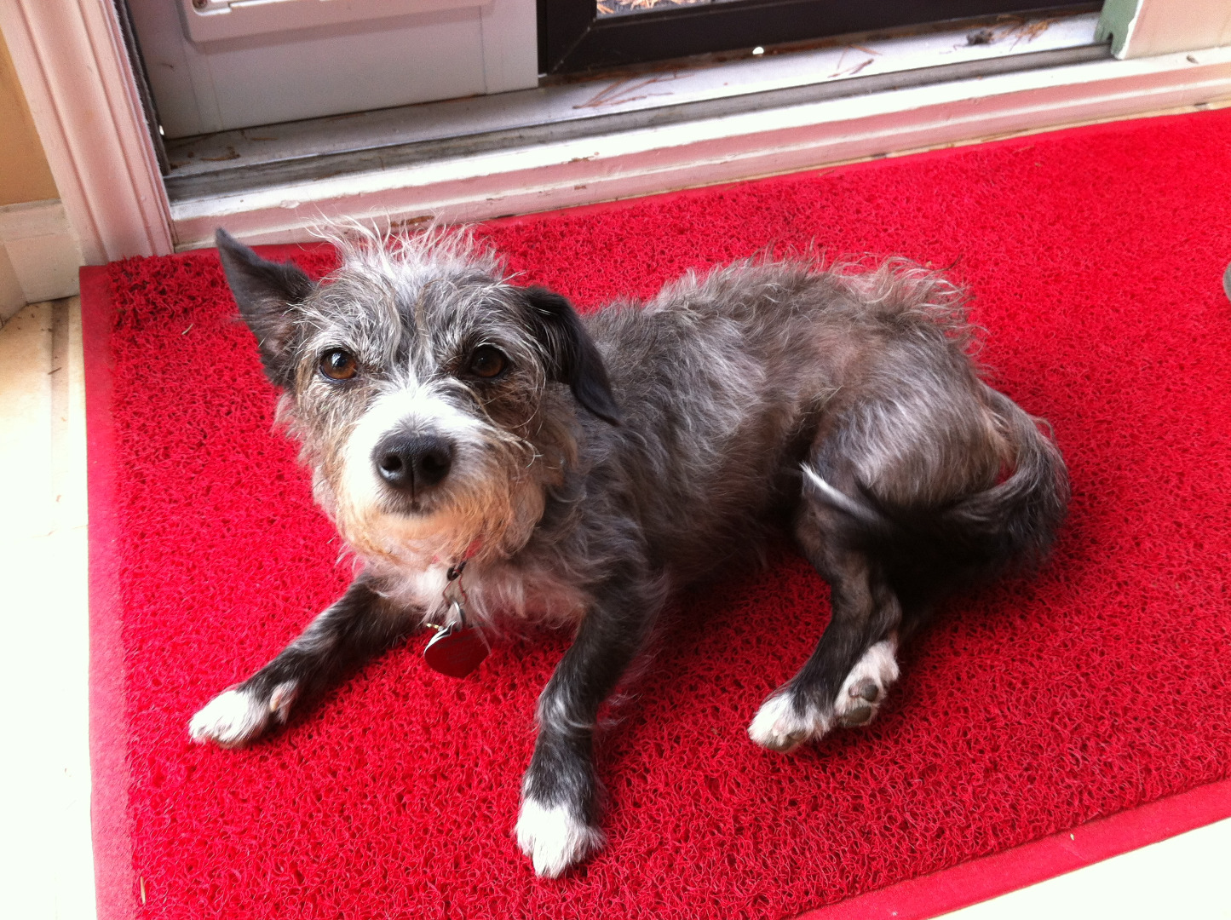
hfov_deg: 52.7
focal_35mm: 35
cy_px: 460
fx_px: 1243
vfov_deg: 40.6
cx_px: 616
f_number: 2.8
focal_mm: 3.85
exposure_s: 1/30
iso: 80
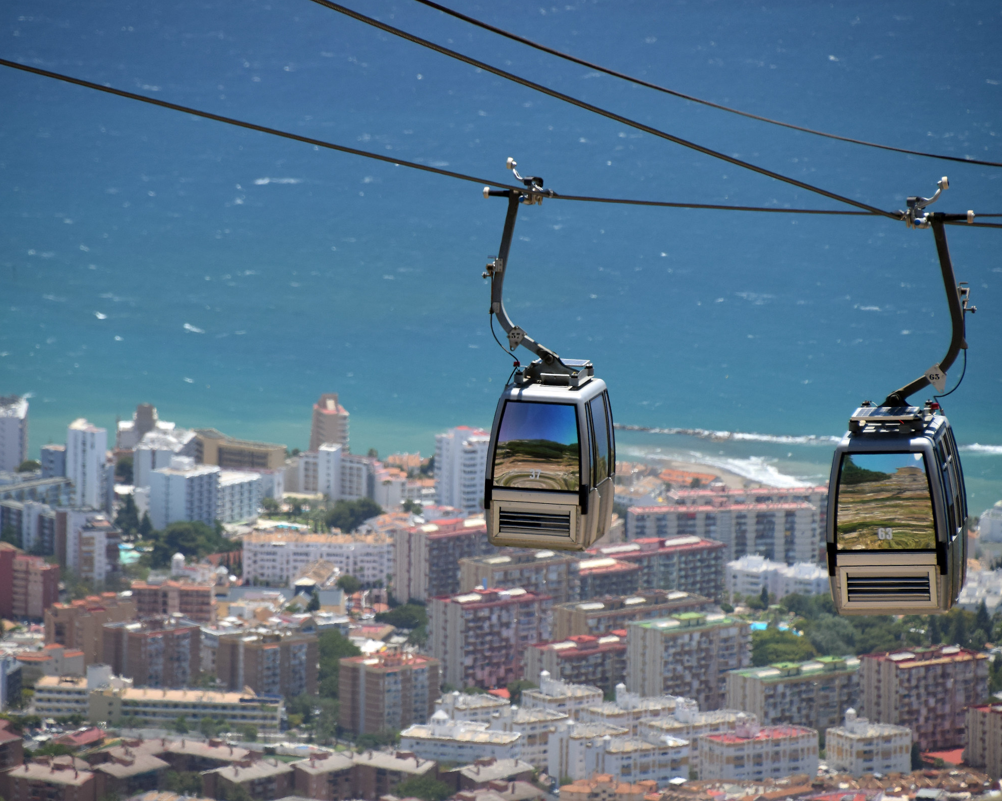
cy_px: 400
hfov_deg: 5.9
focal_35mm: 331
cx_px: 456
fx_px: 9802
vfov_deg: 4.7
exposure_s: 1/640
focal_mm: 195
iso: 400
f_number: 6.3
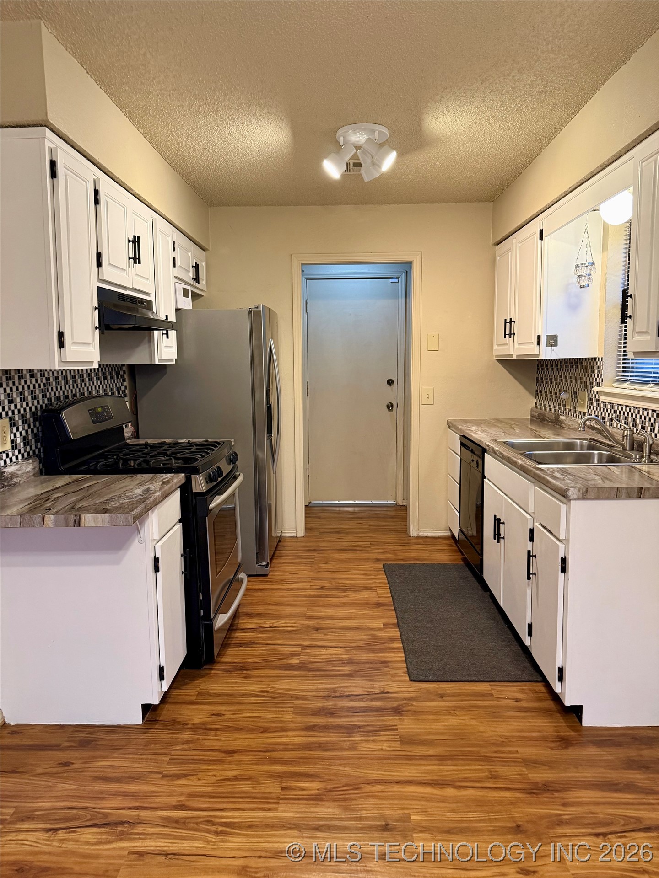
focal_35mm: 24
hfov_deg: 56.8
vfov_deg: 71.6
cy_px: 439
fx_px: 609
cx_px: 330
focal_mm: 6.76
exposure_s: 1/60
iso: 320
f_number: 1.78
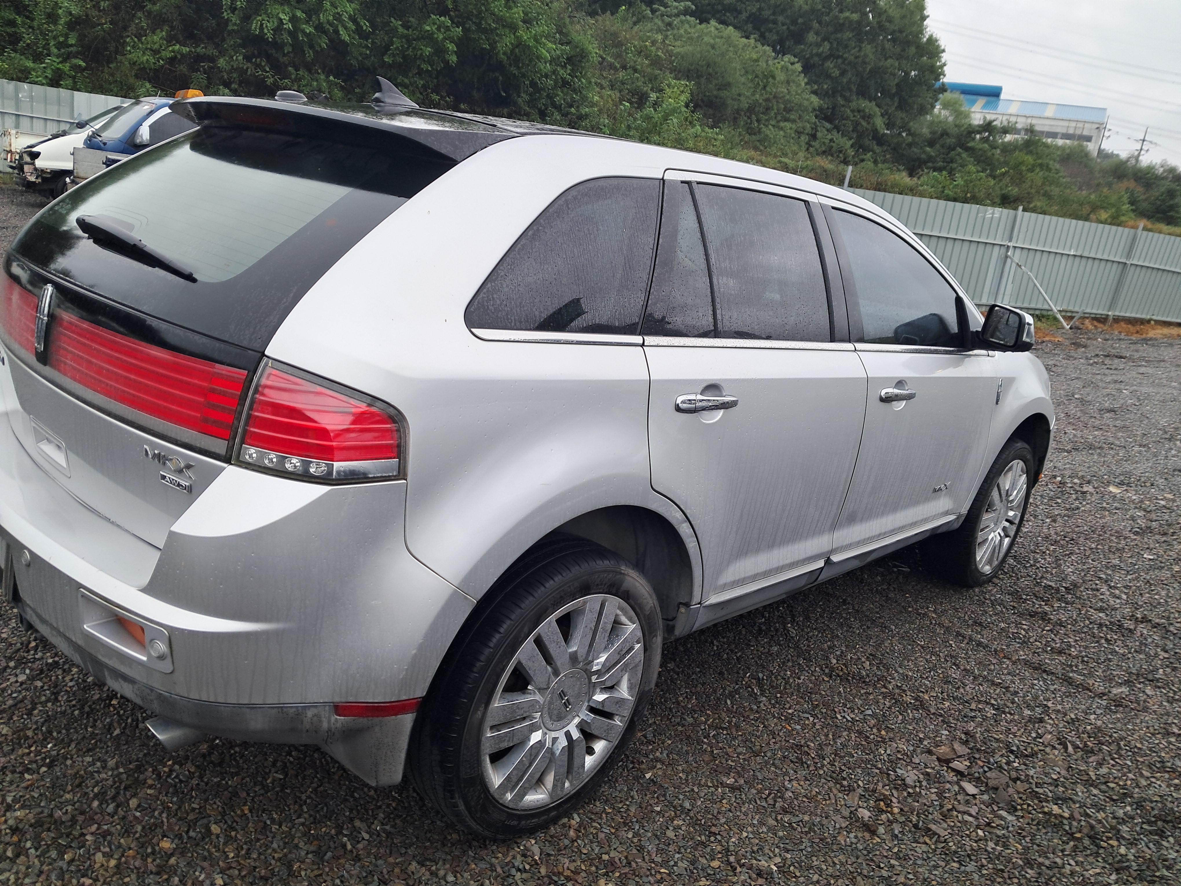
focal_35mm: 27
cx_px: 590
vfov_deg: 51.4
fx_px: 921
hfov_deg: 65.3
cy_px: 443
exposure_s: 1/100
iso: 50
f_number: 1.8
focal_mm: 4
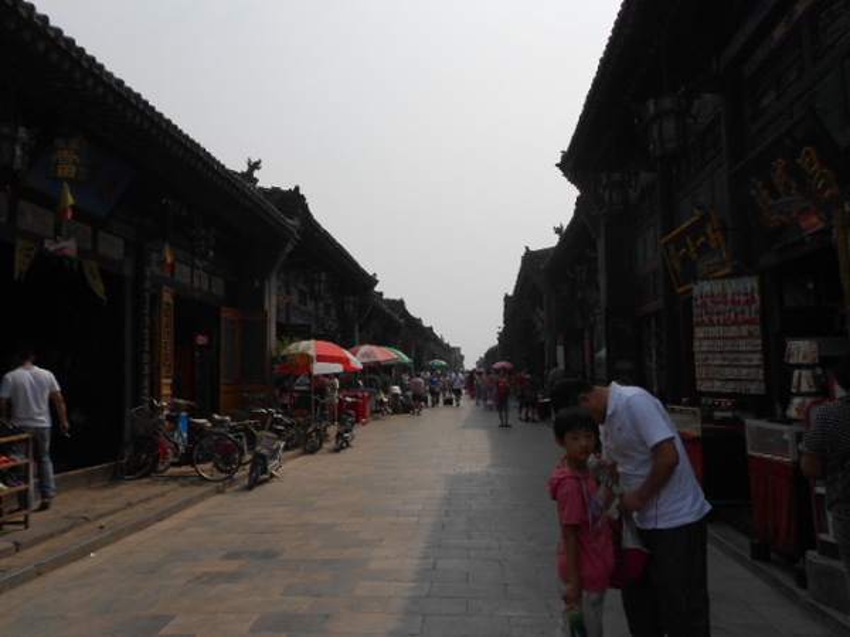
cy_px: 318
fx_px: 638
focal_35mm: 26
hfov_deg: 67.3
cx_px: 425
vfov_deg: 53.1
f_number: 8
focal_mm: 4.6
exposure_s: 1/320
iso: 80
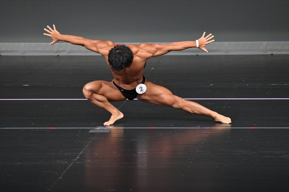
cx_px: 144
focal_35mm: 450
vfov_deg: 3.1
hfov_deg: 4.6
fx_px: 3611
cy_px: 96
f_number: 5.6
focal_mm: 300
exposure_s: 1/400
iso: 4000
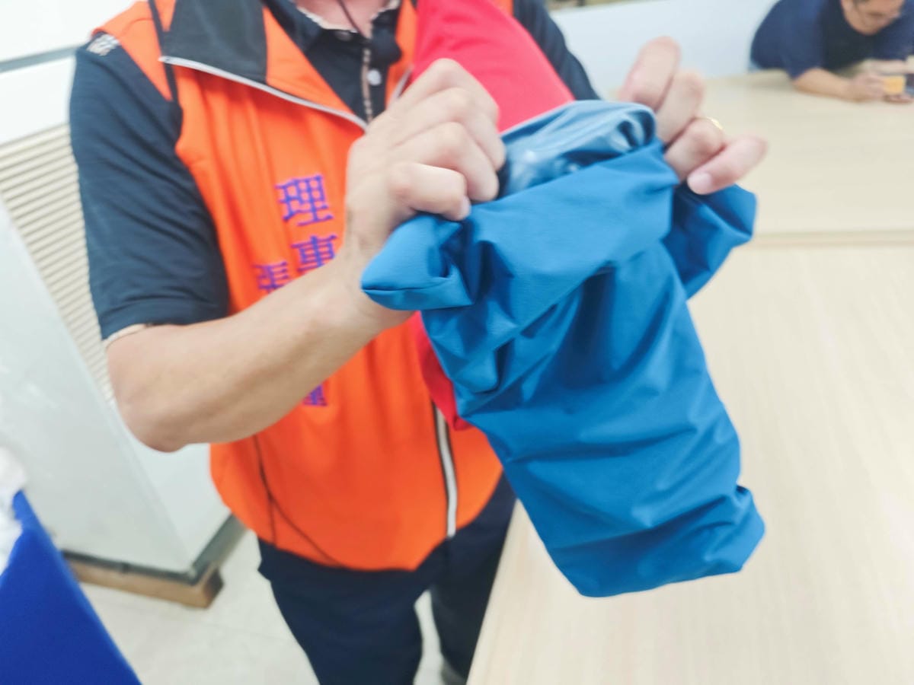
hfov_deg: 73.9
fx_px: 607
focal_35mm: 23
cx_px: 457
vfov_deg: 58.9
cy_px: 342
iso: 320
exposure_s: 1/60
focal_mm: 8.72
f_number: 2
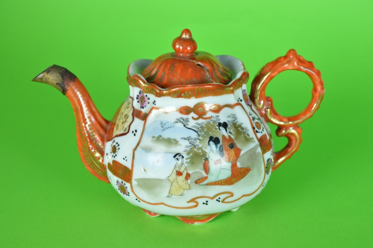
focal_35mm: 48
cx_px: 186
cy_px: 124
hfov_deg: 41.2
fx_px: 497
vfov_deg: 28.0
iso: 100
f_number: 6.3
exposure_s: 1/125
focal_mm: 32
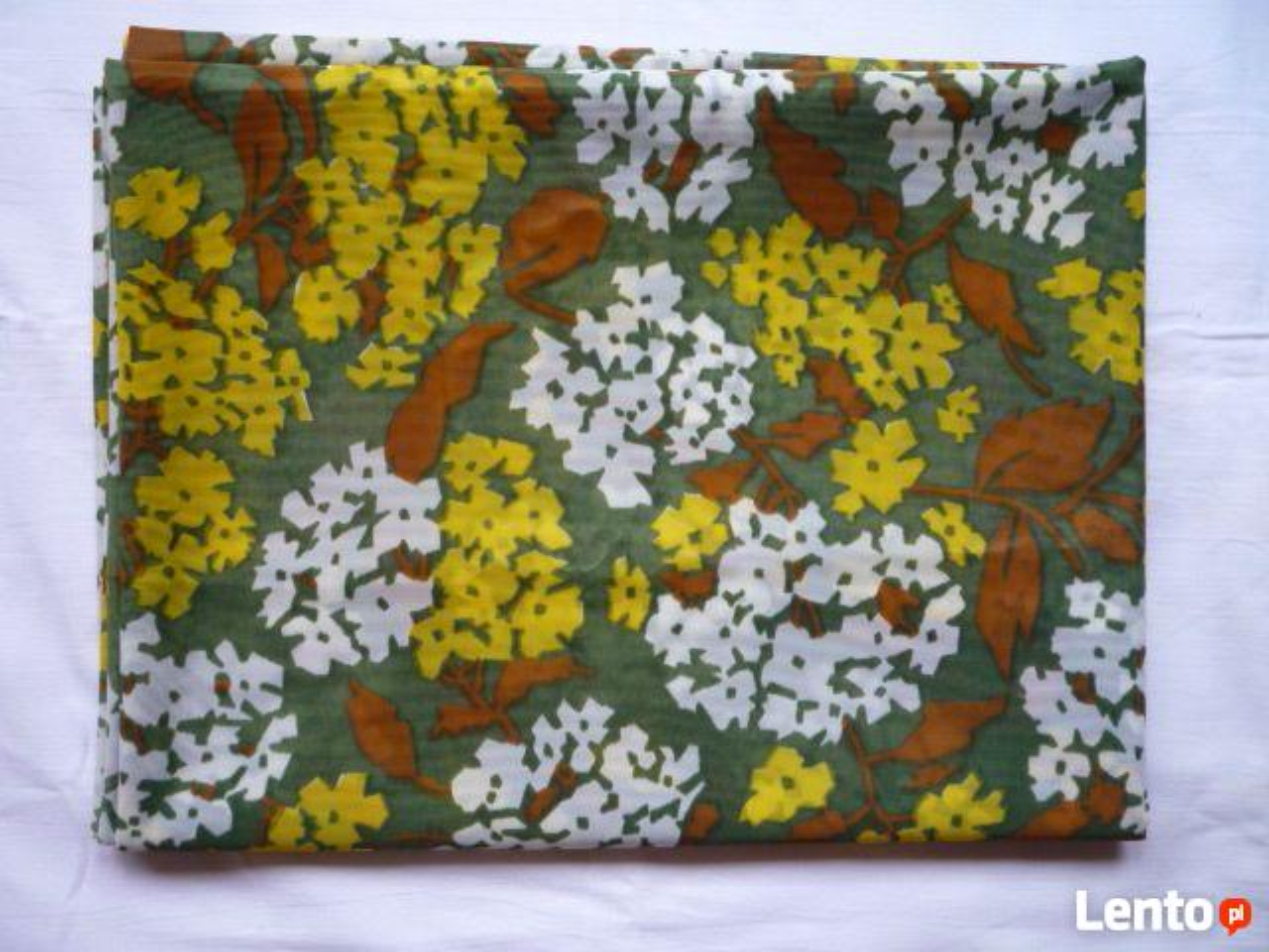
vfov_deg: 46.8
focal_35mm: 30
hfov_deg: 60.0
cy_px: 476
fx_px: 1100
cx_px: 634
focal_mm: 5.2
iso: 160
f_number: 3.3
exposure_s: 1/30
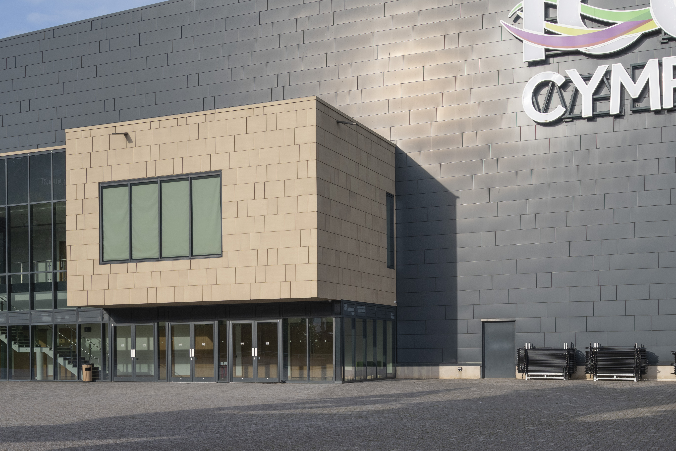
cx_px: 280
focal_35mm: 49
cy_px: 77
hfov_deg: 40.2
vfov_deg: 26.9
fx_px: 920
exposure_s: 1/250
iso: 100
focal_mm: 24
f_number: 8
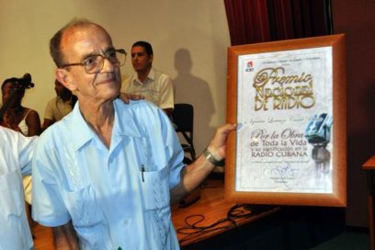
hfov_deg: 61.9
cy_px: 125
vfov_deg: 43.6
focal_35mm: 30
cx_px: 188
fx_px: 312
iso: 800
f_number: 4
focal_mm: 20
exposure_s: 1/60
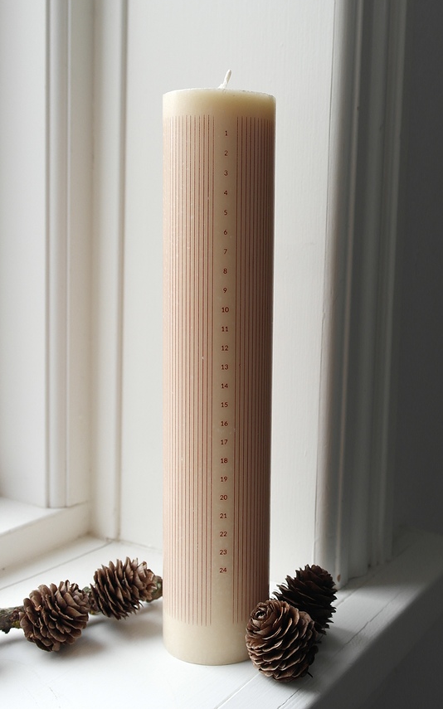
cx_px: 226
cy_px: 350
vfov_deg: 61.2
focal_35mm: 31
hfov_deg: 40.6
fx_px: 599
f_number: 5
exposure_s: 1/40
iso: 400
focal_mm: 20
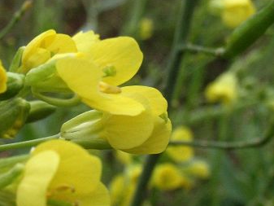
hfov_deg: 20.5
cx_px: 64
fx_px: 752
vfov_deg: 15.5
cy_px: 134
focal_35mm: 95
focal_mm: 7.25
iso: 400
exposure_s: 1/125
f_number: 9
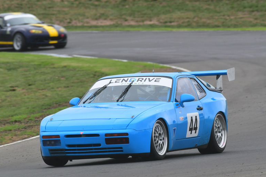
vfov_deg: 1.8
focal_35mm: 774
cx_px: 130
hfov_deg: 2.7
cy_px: 90
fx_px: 5720
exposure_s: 1/640
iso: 640
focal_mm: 500
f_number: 10
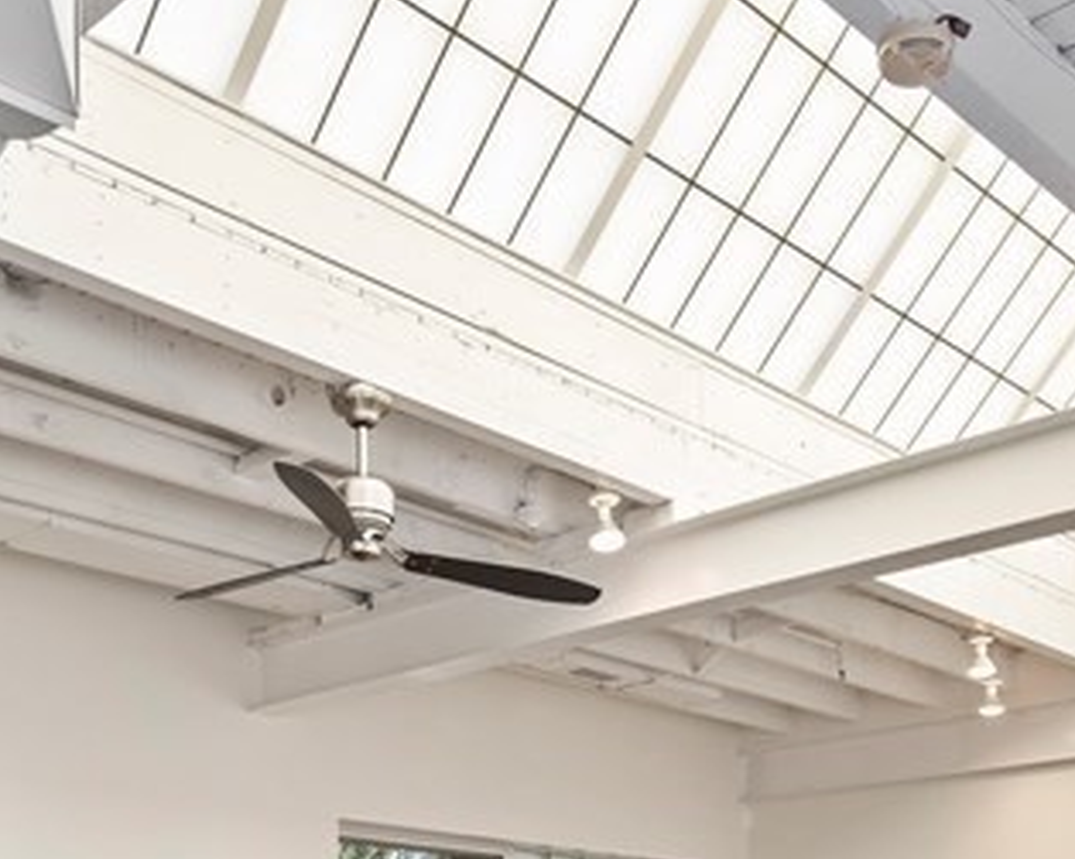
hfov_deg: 37.9
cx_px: 650
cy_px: 1046
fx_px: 1558
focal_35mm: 49
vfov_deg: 27.0
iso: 800
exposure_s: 1/25
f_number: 9
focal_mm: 16
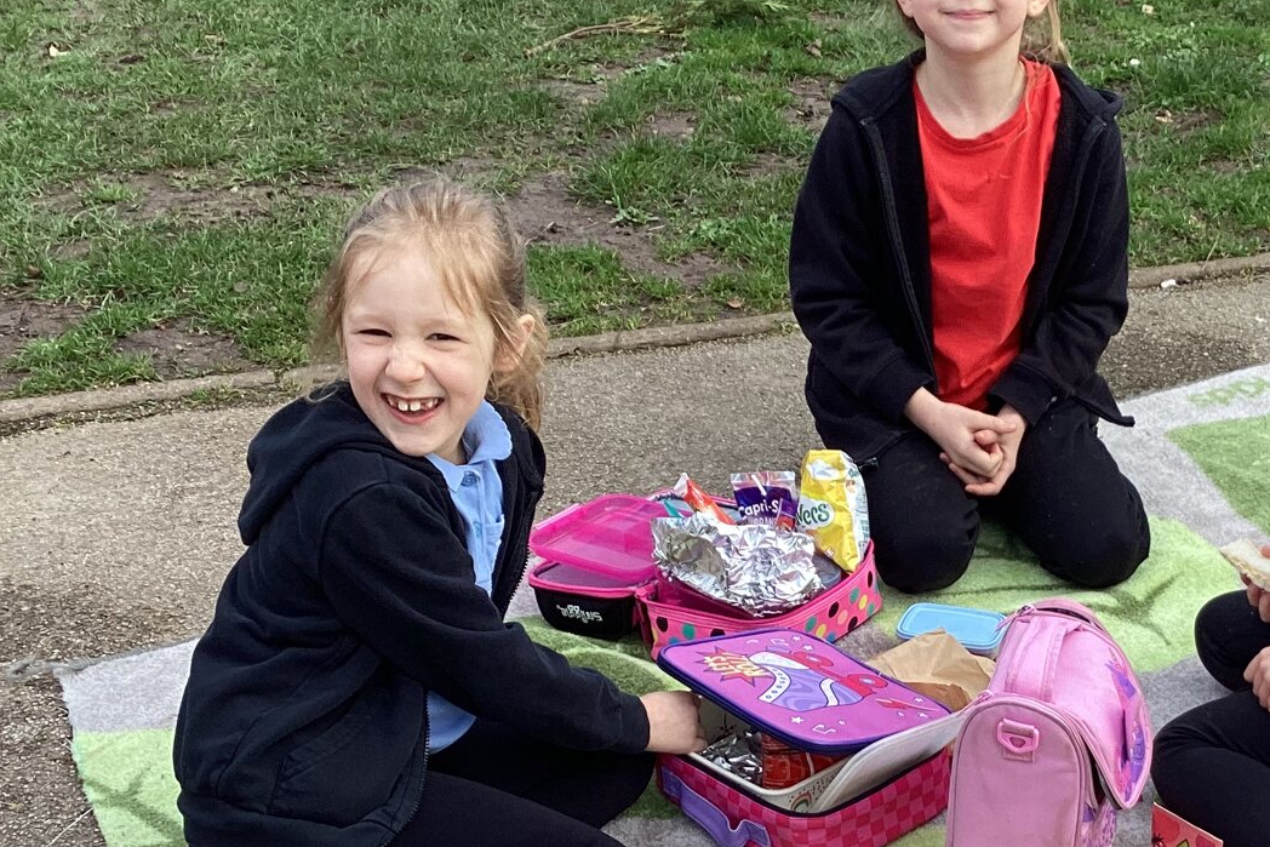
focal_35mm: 63
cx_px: 956
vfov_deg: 21.4
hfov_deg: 31.3
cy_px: 647
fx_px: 2223
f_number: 2.4
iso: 25
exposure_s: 1/338
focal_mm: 3.3
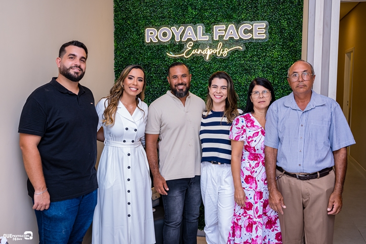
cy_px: 122
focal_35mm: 36
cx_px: 183
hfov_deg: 53.1
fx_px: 366
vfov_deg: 36.9
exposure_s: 1/200
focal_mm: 24
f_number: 3.2
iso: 500
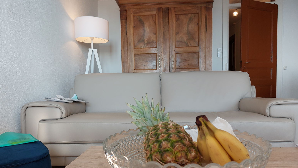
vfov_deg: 42.7
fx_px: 213
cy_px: 99
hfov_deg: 69.8
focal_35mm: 27
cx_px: 146
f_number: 1.8
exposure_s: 1/100
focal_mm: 5.23
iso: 64
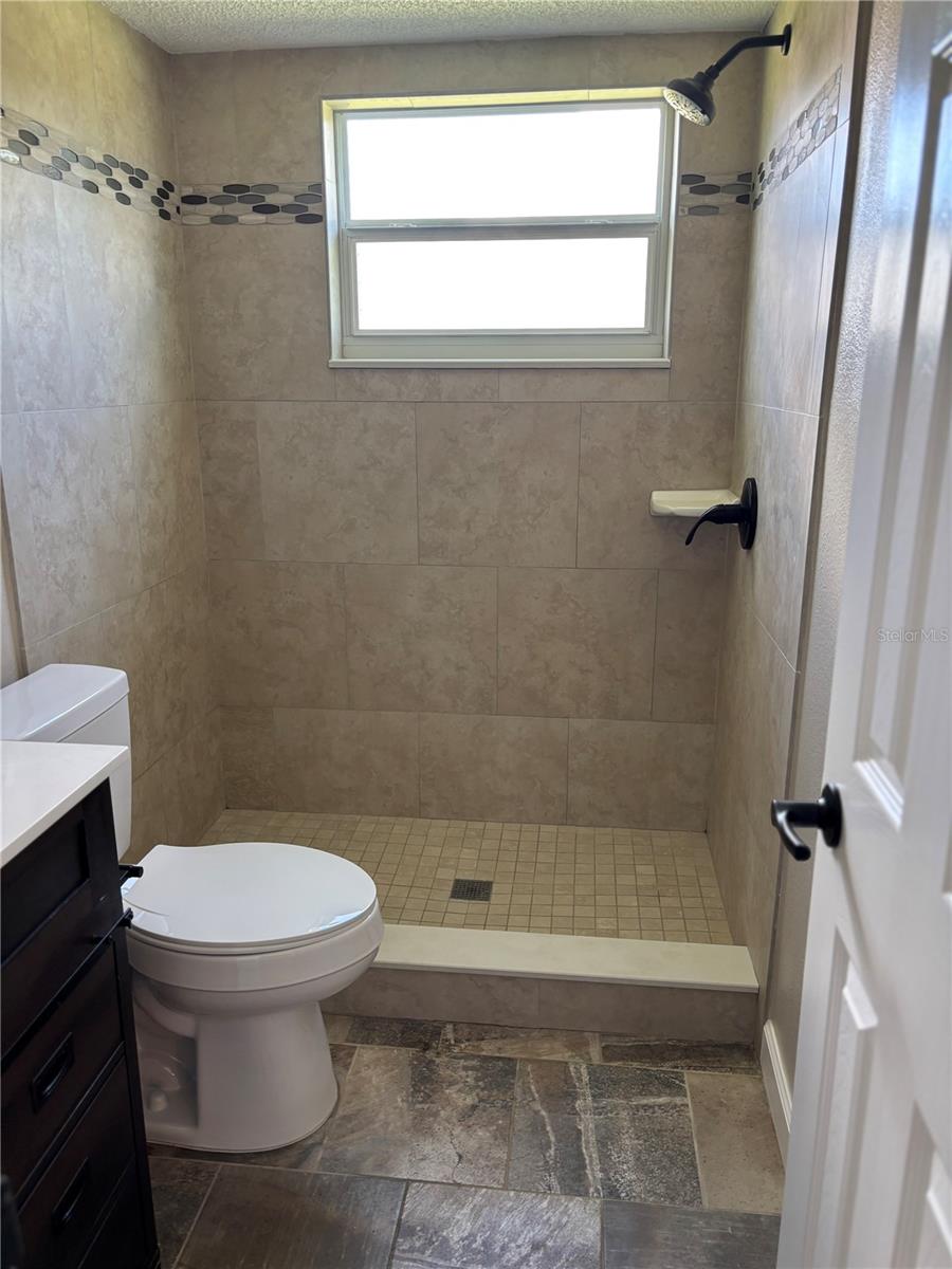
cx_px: 476
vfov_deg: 67.3
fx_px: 953
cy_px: 634
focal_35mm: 26
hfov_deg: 53.1
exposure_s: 1/60
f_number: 1.6
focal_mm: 5.96
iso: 100
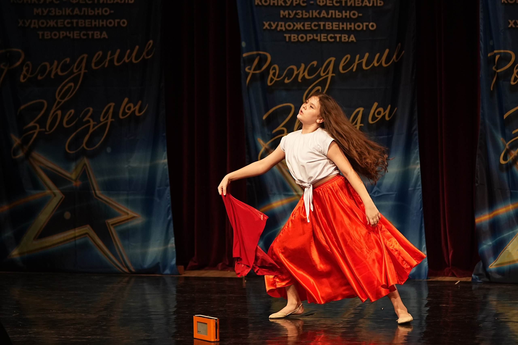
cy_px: 172
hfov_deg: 10.2
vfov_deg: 6.8
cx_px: 259
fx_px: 2907
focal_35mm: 202
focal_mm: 135
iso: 1250
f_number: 2.8
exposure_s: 1/400
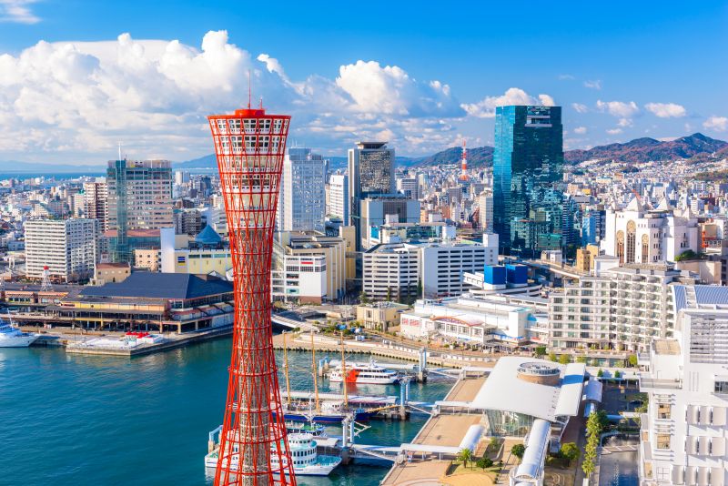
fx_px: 971
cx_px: 364
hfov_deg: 41.1
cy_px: 243
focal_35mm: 48
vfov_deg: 28.1
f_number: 8
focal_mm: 48
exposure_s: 1/13
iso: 64
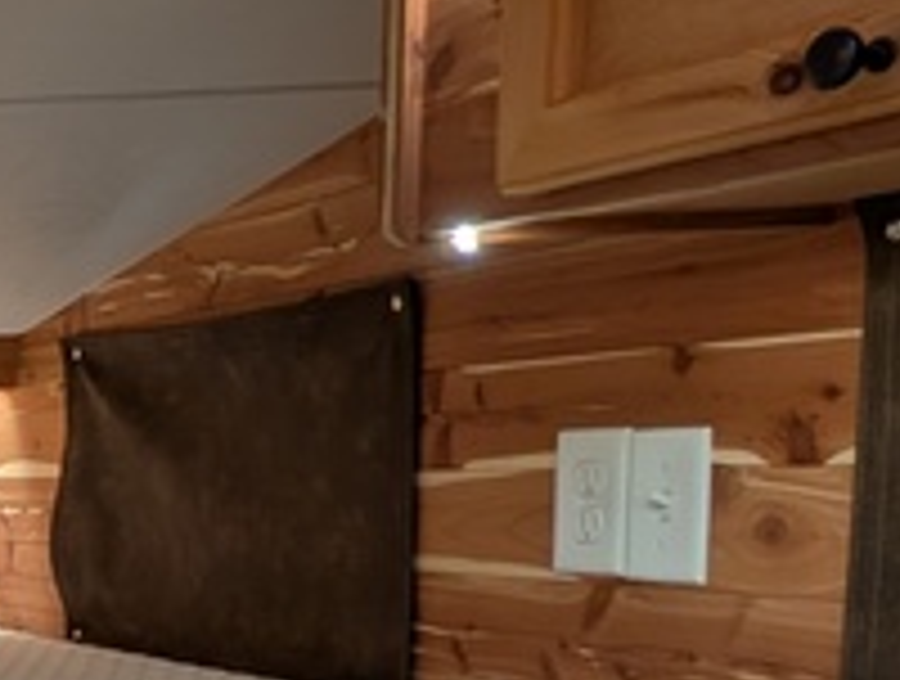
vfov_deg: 23.7
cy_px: 651
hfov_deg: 20.7
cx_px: -765
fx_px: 1564
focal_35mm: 60
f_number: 1.7
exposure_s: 1/186
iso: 77
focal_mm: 2.02
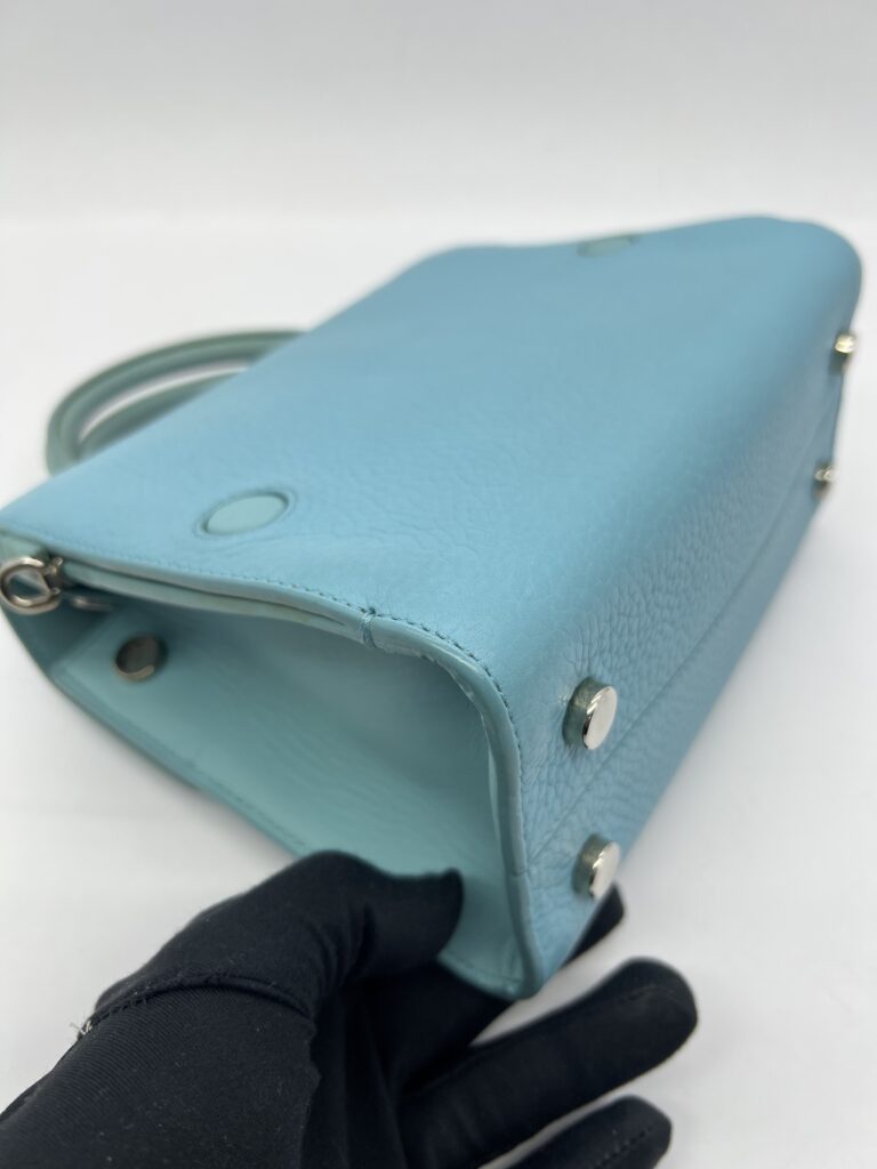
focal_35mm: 26
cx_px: 438
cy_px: 584
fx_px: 878
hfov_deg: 53.1
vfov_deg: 67.3
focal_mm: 5.7
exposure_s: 1/186
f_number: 1.5
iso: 40
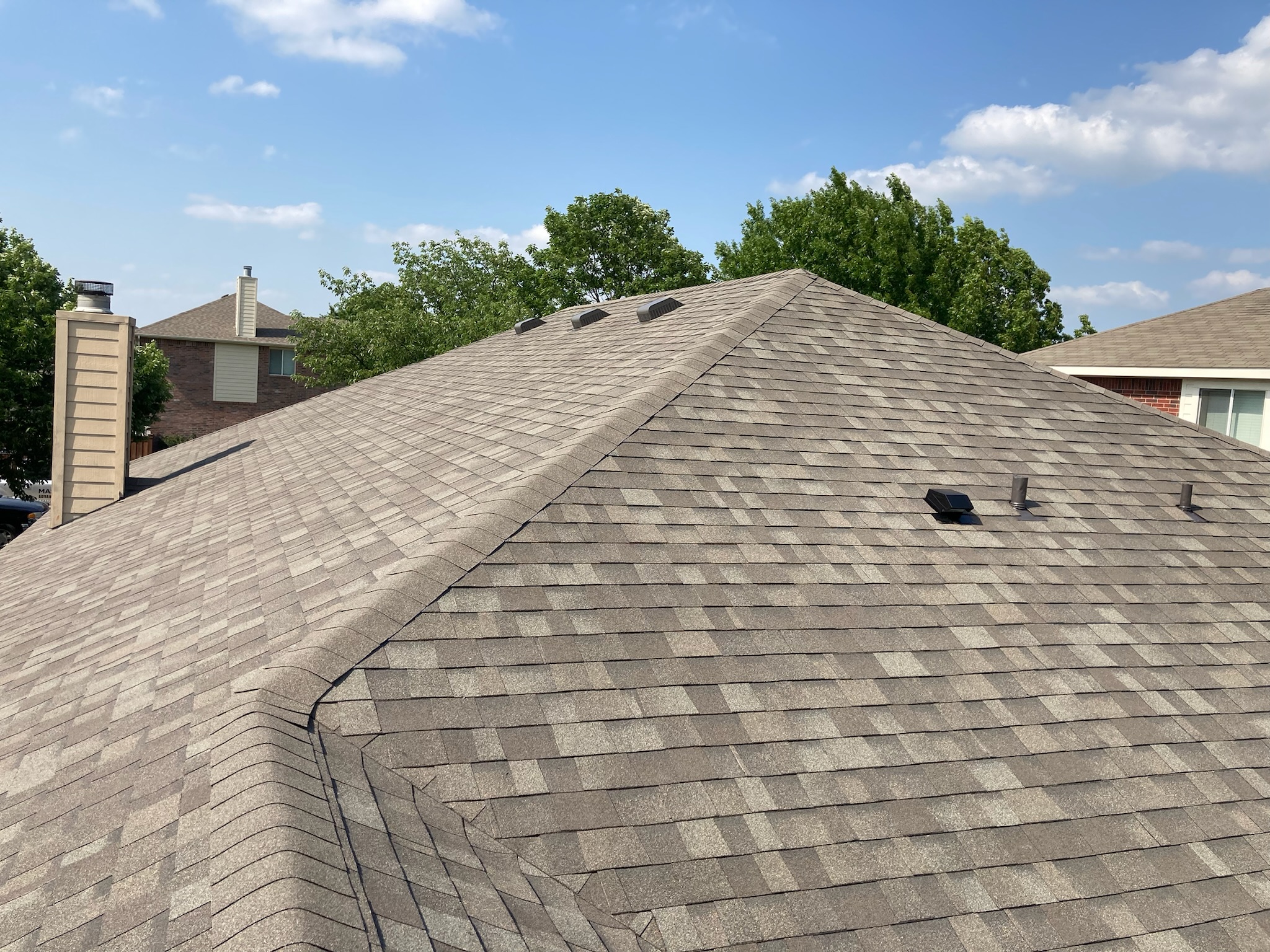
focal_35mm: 28
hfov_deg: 63.4
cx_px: 635
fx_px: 1027
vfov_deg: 49.7
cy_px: 476
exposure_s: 1/2114
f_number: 1.8
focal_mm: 3.99
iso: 20
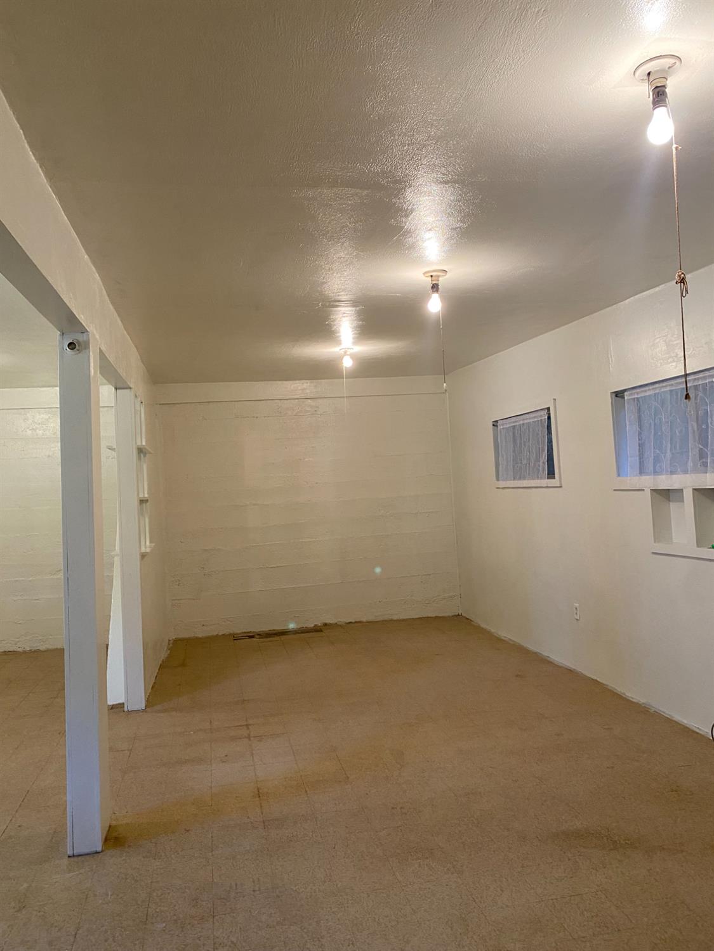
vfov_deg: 67.3
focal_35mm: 26
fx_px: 715
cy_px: 476
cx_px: 357
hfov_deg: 53.1
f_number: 1.8
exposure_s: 1/60
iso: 160
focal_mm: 4.25
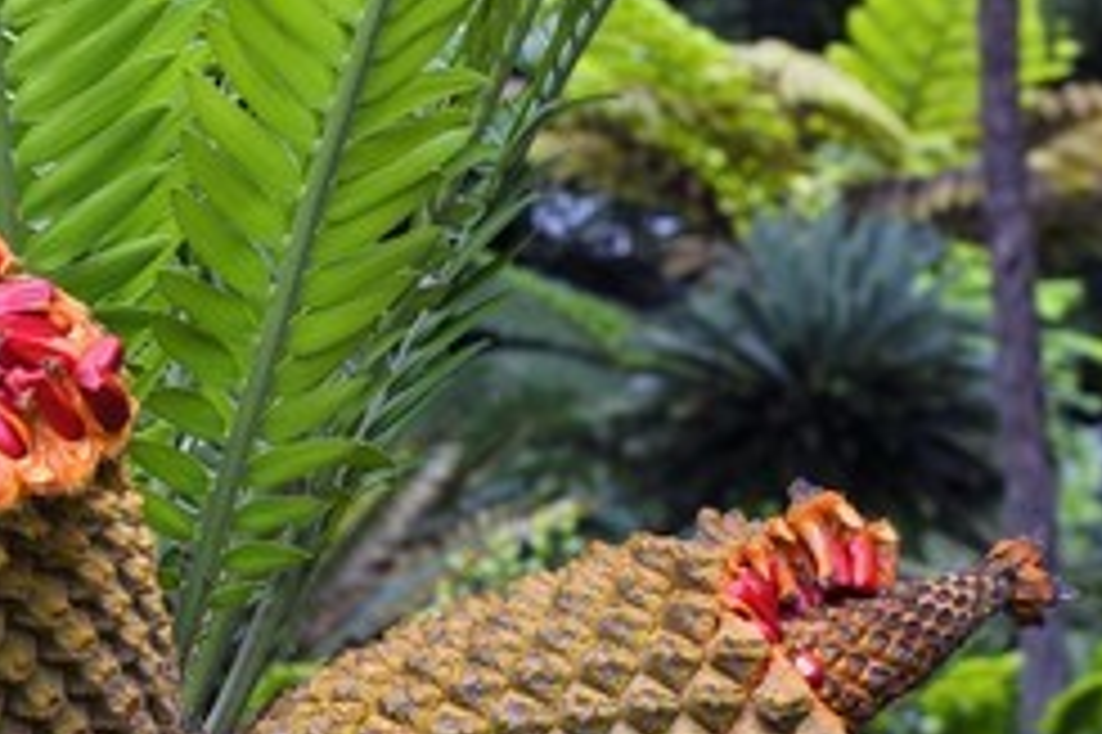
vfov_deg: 6.1
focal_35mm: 223
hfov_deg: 9.2
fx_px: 6821
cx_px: 295
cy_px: 594
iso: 400
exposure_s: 1/125
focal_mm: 130
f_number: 13
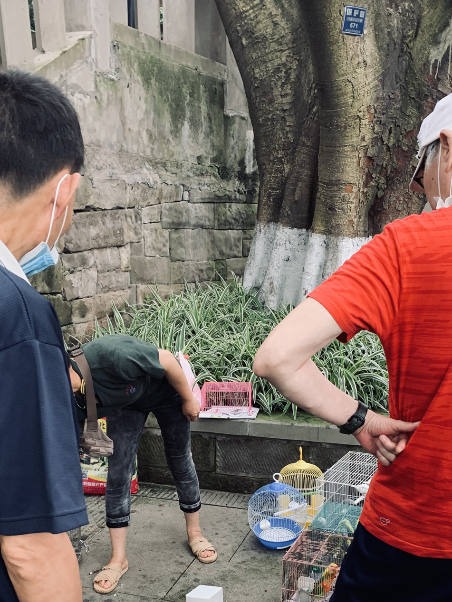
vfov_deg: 44.0
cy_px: 466
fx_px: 714
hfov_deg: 35.1
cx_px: 233
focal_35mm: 41
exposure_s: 1/60
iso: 125
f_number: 1.8
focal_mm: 4.25
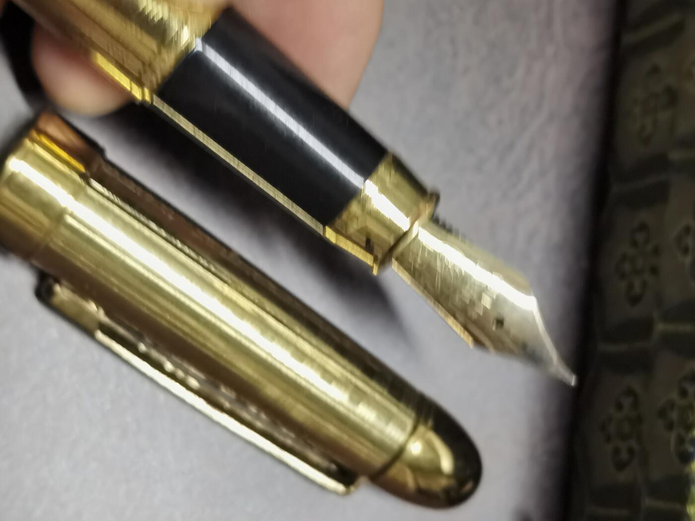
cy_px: 260
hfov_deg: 28.2
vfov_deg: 21.3
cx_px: 348
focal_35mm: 69
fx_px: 1385
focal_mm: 6.67
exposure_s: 1/60
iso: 200
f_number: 1.9
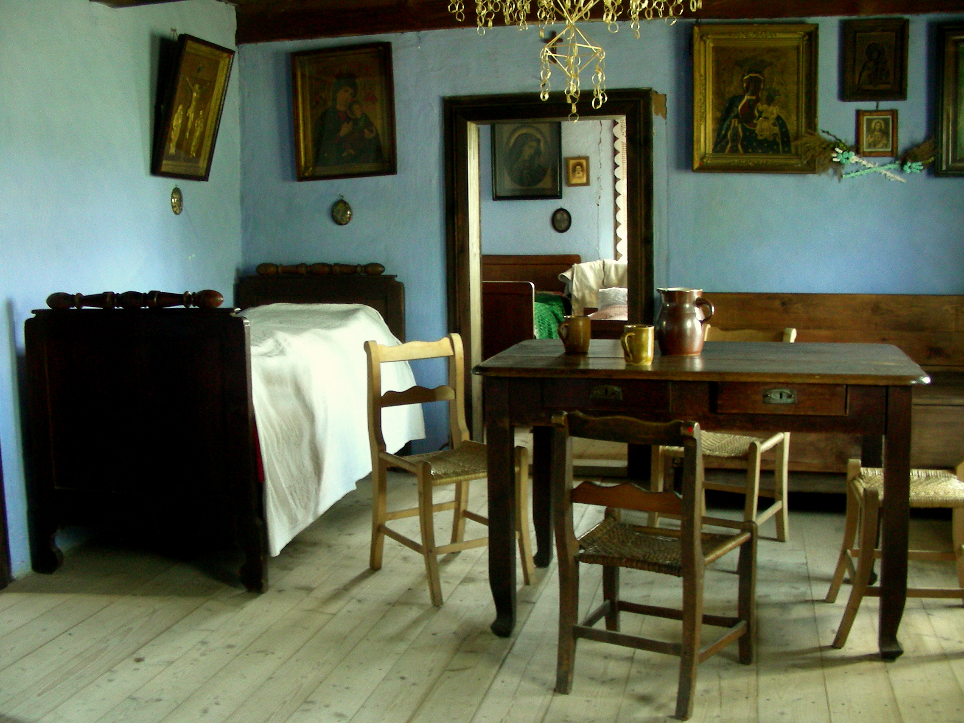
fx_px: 1058
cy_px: 362
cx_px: 482
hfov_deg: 49.0
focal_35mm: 38
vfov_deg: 37.7
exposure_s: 1/3.8
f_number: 3.5
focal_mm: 6.3
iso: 200
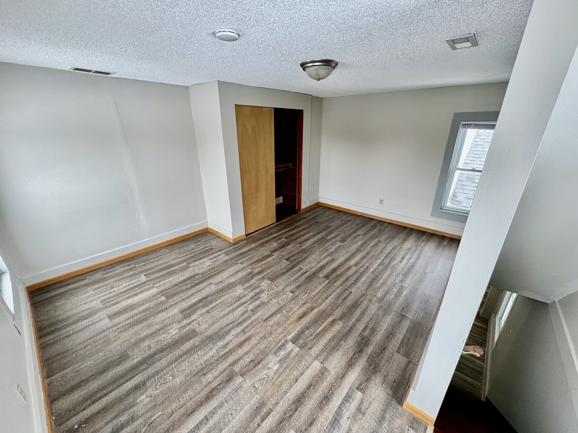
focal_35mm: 14
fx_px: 234
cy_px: 216
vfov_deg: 85.7
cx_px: 289
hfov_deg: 102.1
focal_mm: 2.22
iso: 125
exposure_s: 1/99
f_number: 2.2
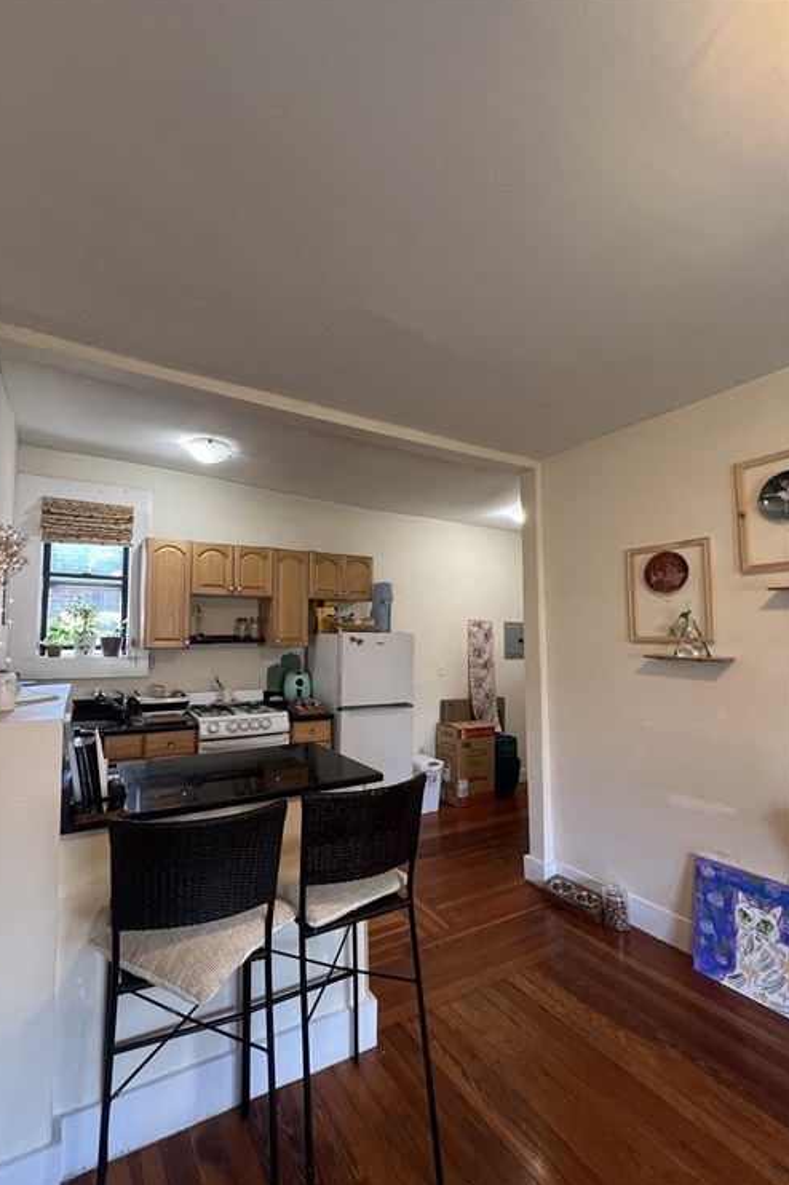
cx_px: 334
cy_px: 604
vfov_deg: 104.3
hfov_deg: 80.6
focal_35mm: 14
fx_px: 461
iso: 200
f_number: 1.8
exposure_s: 1/60
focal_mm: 1.57
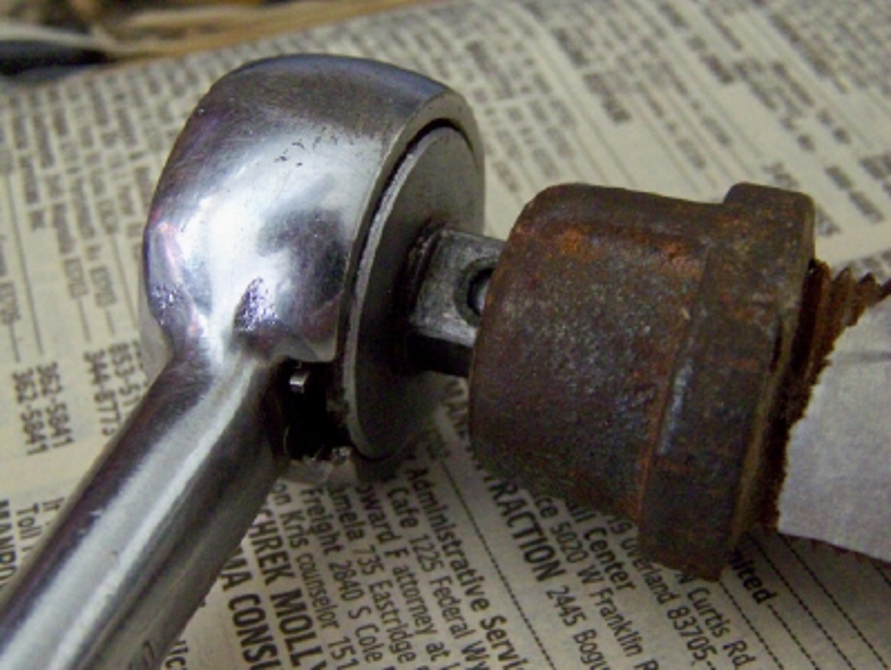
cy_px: 335
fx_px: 979
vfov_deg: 37.8
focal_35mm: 38
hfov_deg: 48.9
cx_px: 446
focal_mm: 6.3
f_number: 2.8
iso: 400
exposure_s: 1/20
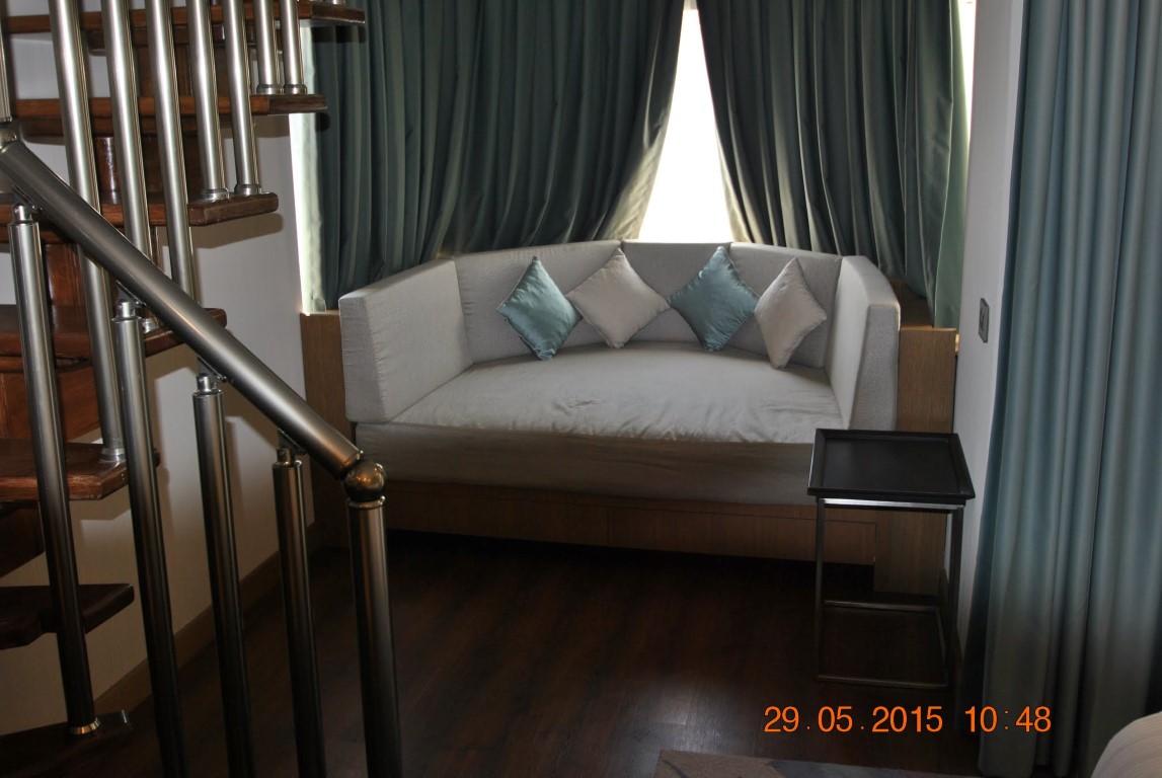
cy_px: 389
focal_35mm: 36
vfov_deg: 37.0
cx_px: 581
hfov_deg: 53.1
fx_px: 1163
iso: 200
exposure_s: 1/60
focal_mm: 24
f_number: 4.5
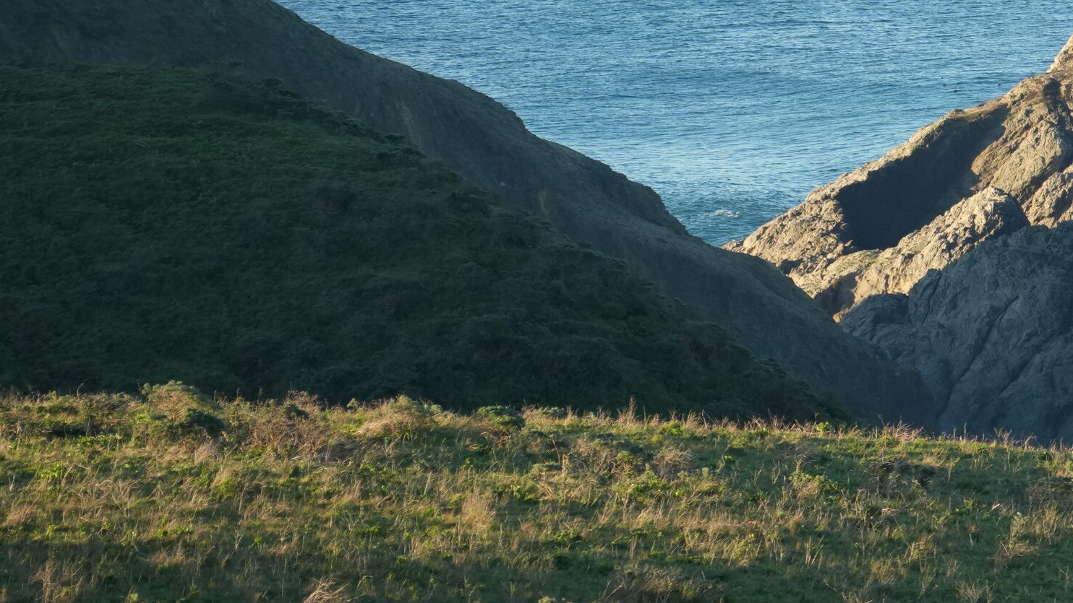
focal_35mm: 631
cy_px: 126
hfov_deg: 3.4
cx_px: 1320
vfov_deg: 1.9
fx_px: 17954
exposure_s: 1/500
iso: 640
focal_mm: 207
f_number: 7.1
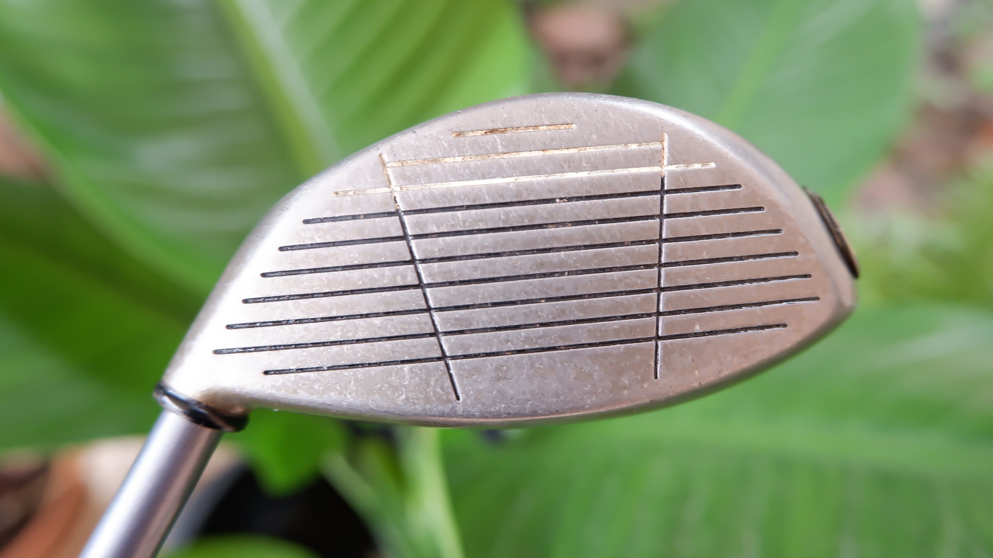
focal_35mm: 25
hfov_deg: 74.0
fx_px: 658
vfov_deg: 46.0
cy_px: 277
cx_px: 505
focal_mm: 15
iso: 400
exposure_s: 1/34
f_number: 4
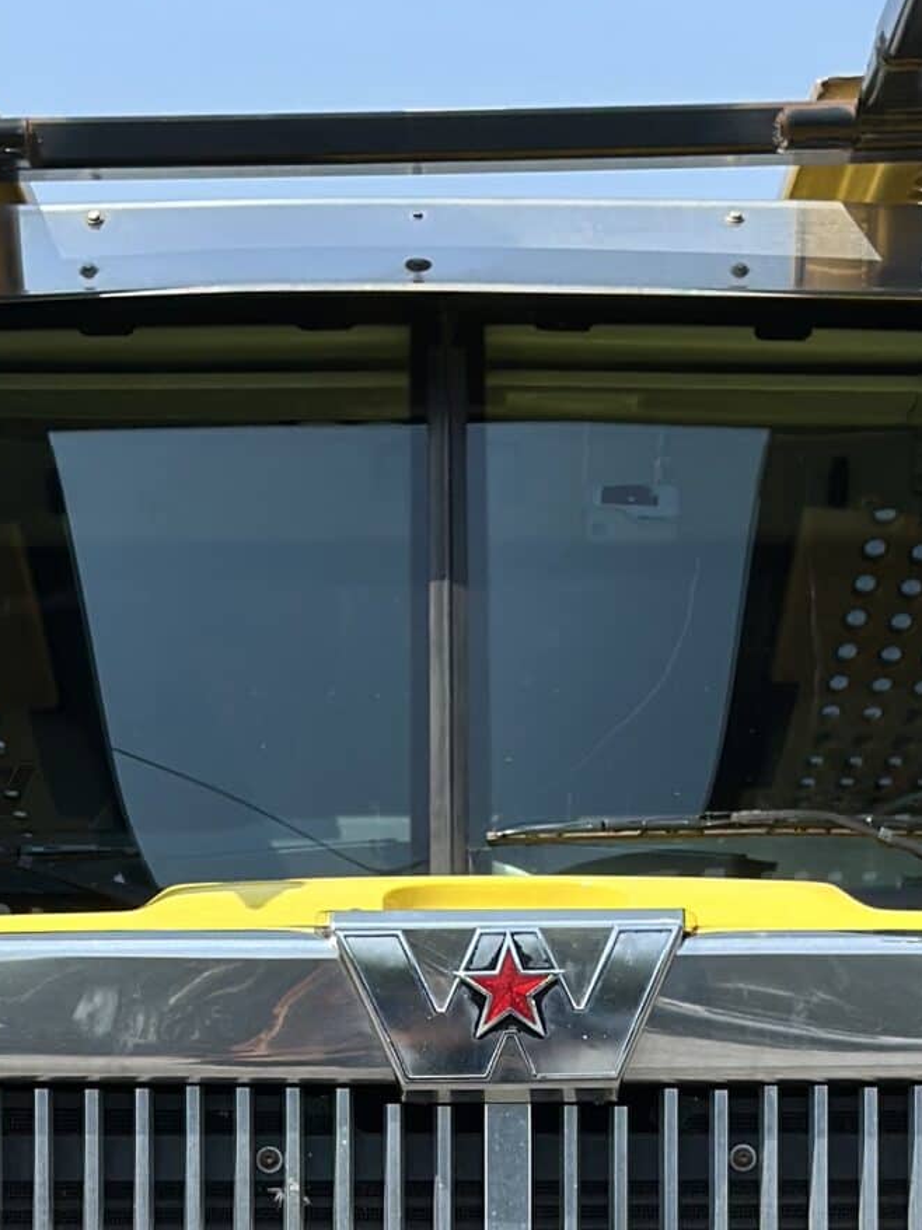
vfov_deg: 13.8
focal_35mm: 140
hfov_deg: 10.6
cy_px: 1353
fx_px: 4974
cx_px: 481
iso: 80
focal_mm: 6.86
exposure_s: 1/2890
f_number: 1.78
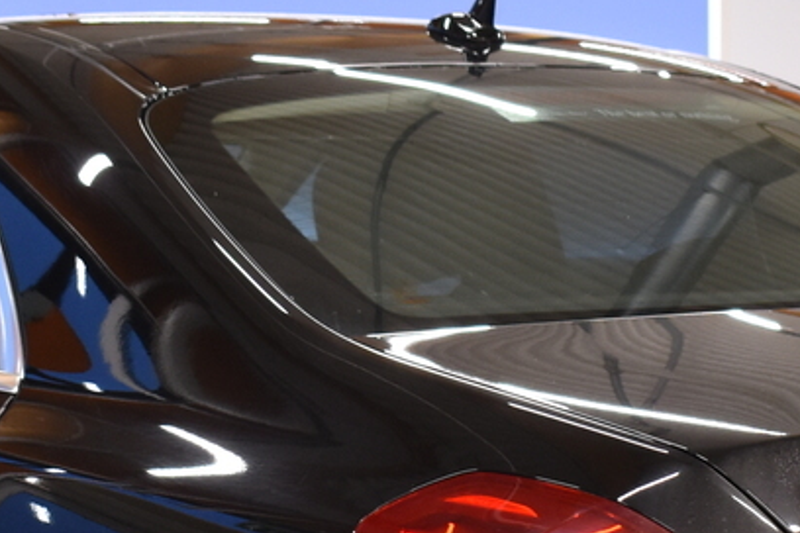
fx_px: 2911
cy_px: 547
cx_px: 480
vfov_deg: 10.4
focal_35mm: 131
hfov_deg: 15.6
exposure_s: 1/60
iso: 720
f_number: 4
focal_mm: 22
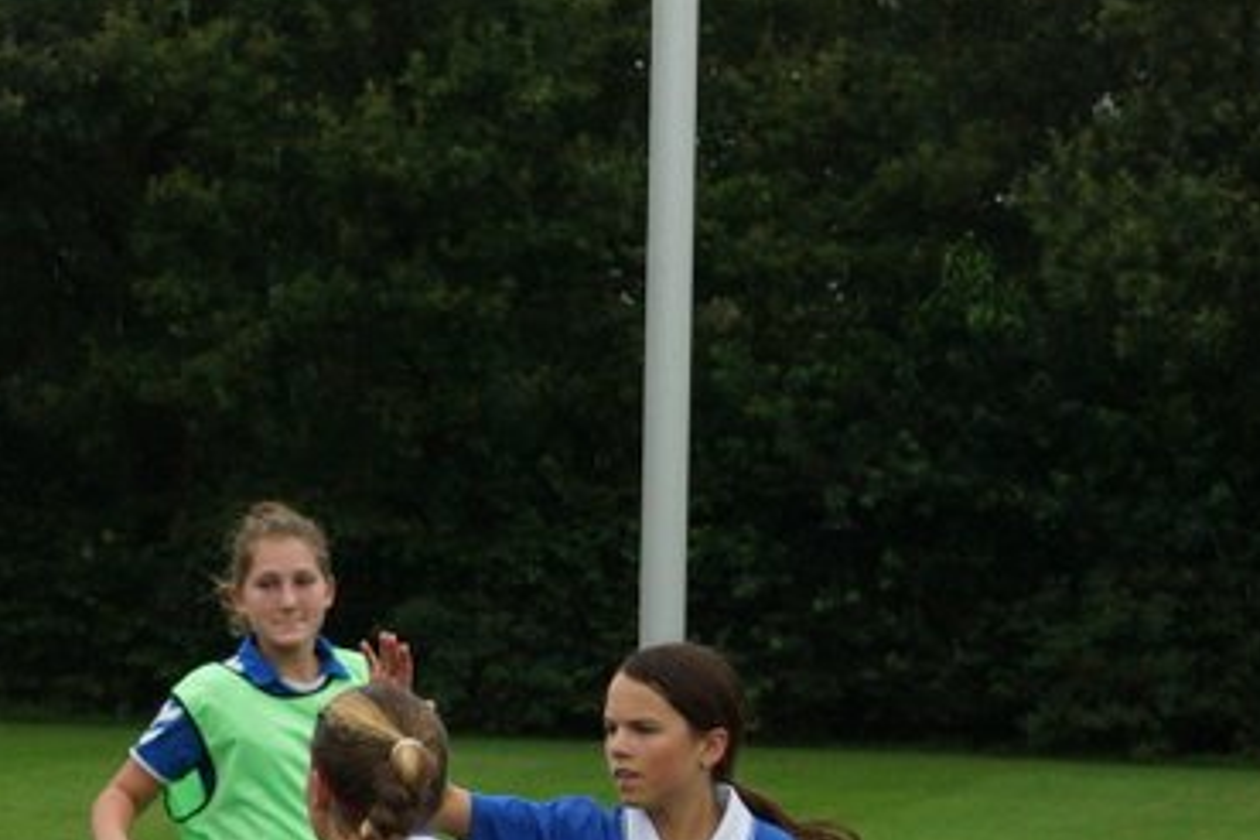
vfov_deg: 10.9
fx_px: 4375
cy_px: 876
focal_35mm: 125
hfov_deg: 16.4
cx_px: 481
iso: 320
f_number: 5
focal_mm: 30
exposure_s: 1/400
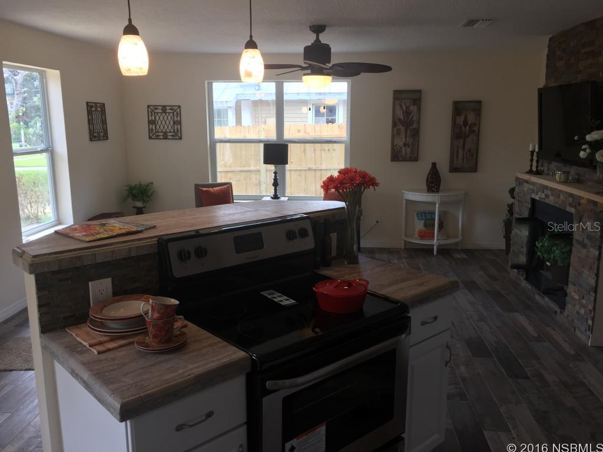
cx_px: 302
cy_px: 226
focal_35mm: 29
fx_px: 505
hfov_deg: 61.7
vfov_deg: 48.2
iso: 32
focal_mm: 4.15
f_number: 2.2
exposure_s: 1/60
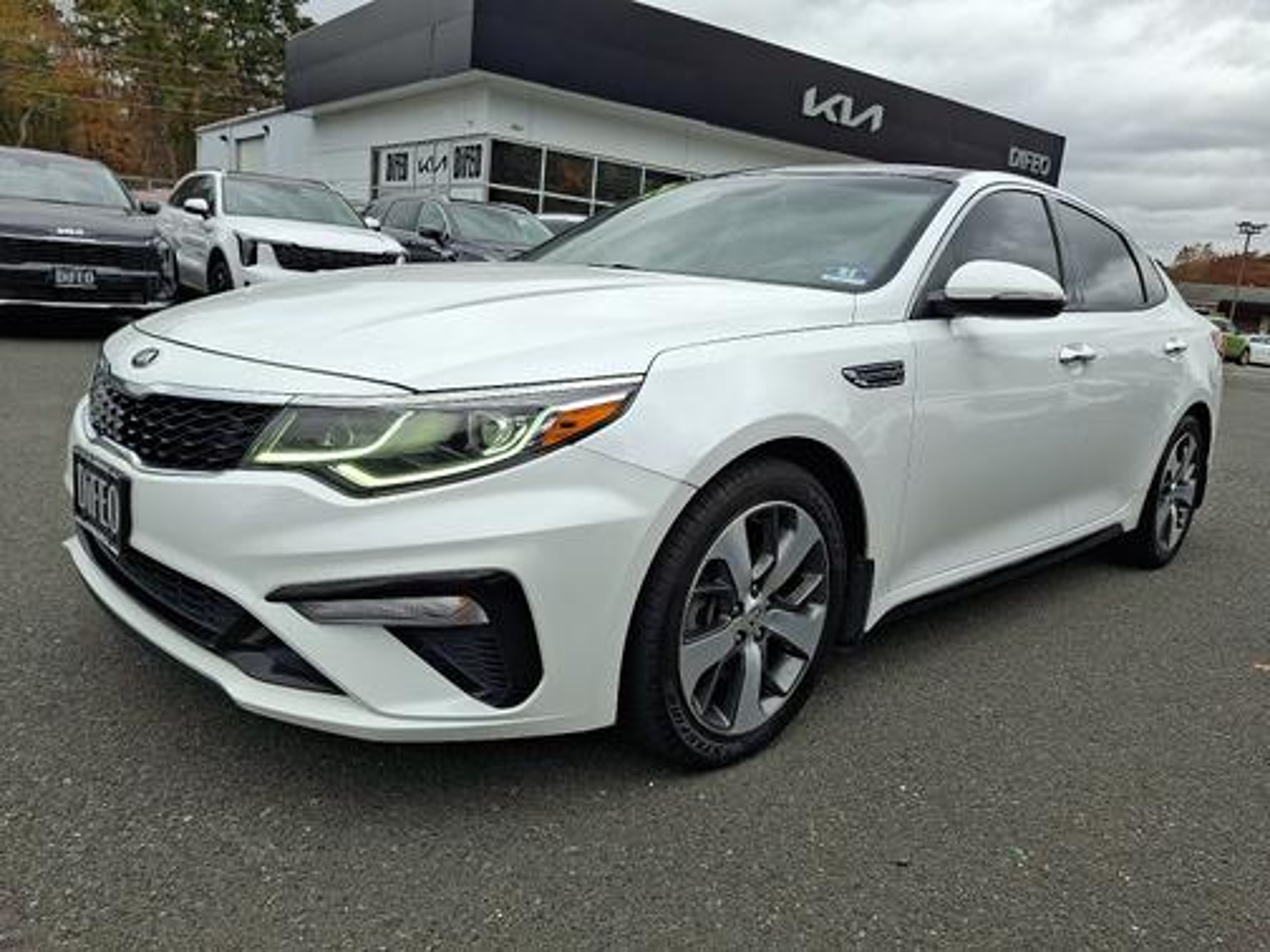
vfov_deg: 54.9
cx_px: 635
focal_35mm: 25
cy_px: 476
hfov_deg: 69.4
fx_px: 917
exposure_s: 1/323
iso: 25
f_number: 1.8
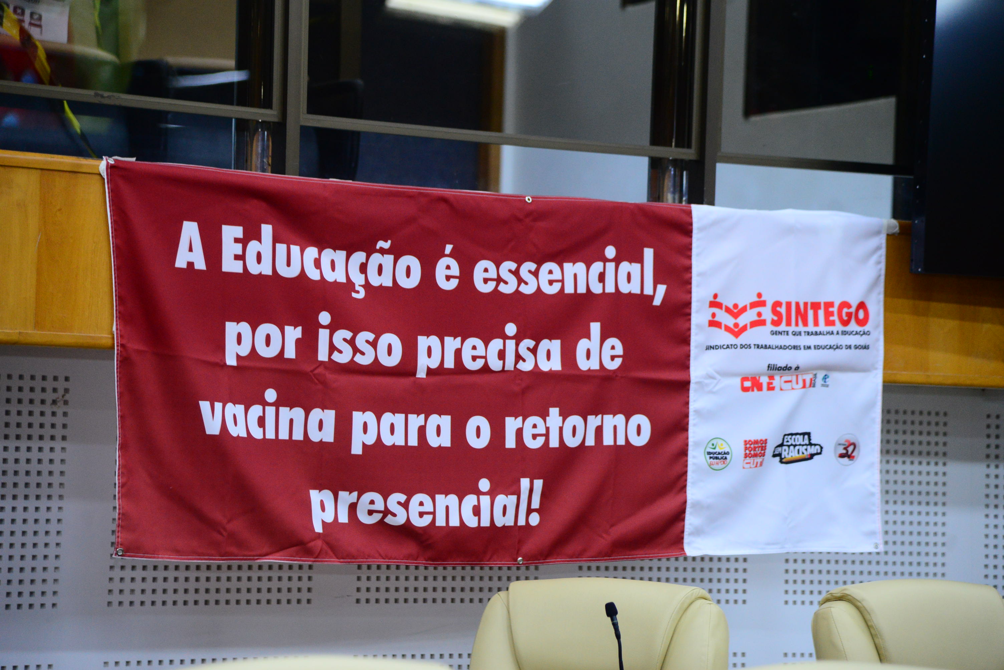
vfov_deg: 11.4
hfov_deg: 17.1
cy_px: 335
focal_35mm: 120
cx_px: 502
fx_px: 3348
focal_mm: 120
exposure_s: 1/125
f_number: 4
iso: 2500
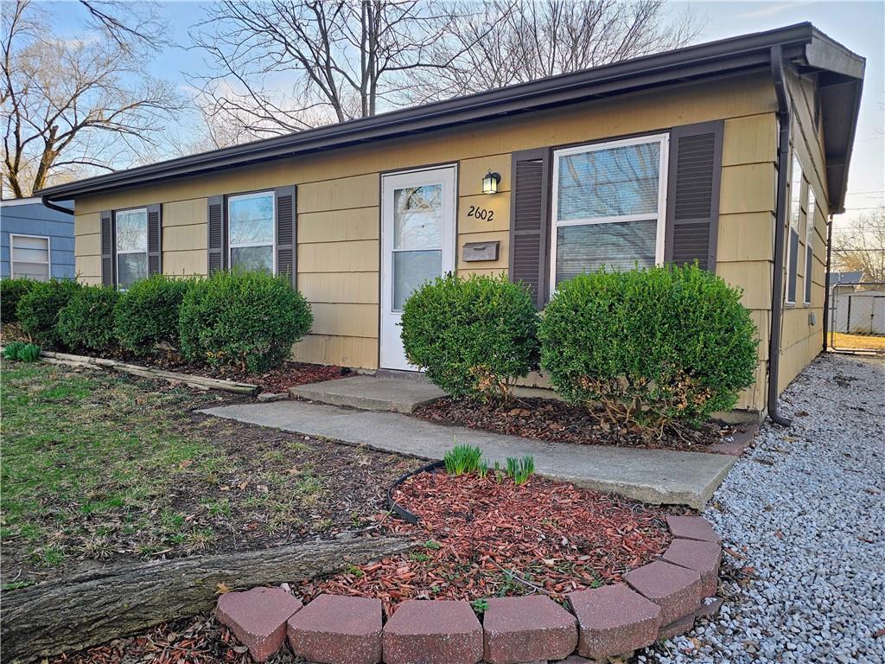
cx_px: 442
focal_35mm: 23
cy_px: 332
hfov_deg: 73.9
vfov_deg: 58.9
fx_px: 588
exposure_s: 1/120
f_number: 1.7
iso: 12
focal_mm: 6.3
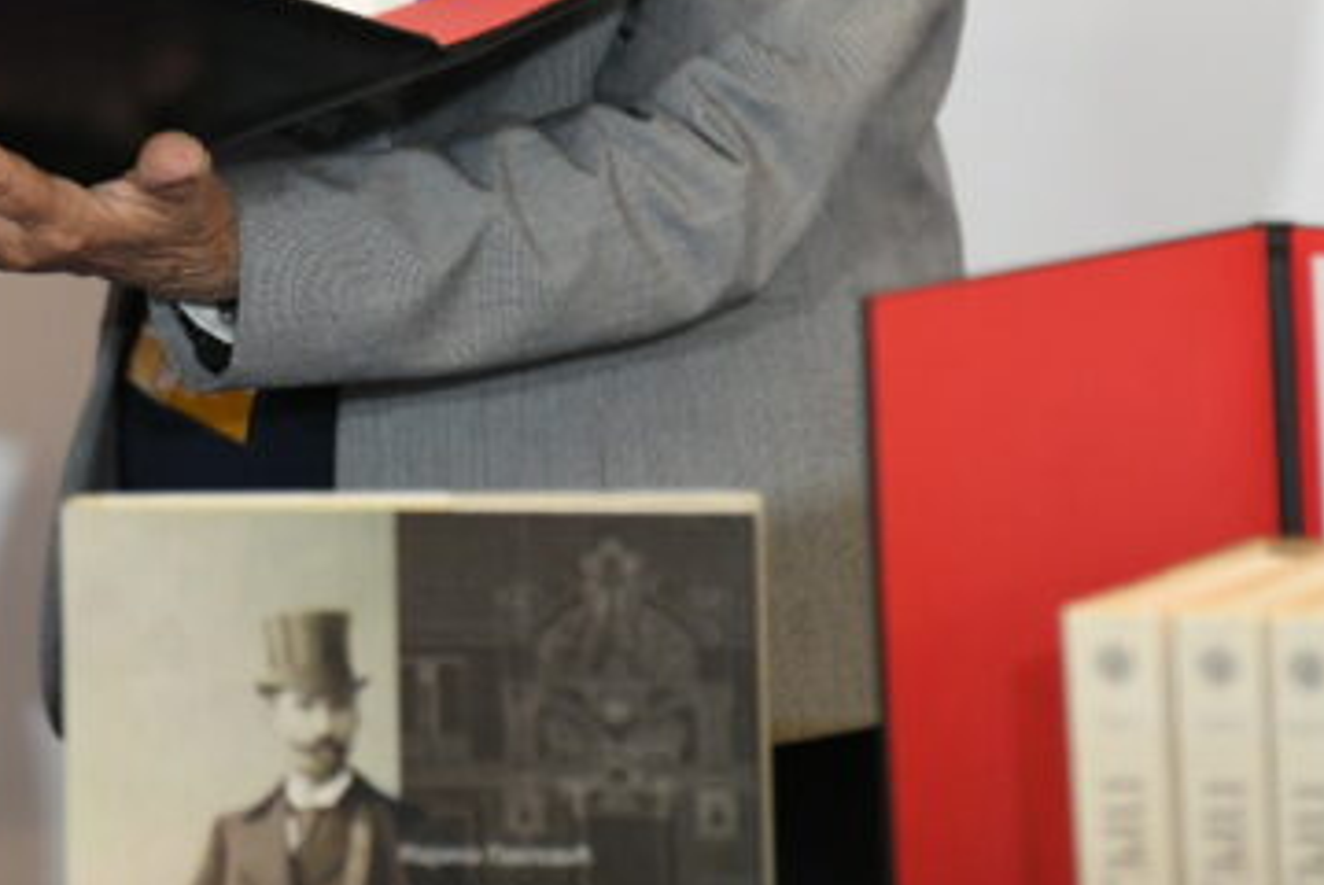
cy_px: -319
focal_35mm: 527
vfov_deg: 2.6
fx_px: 19397
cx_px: 66
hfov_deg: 3.9
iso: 1600
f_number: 3.5
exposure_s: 1/200
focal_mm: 185
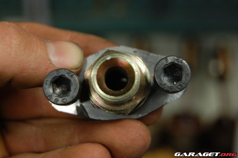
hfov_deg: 28.1
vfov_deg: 18.9
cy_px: 79
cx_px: 119
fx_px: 476
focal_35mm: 72
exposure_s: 1/25
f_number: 5.6
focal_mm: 48
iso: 800
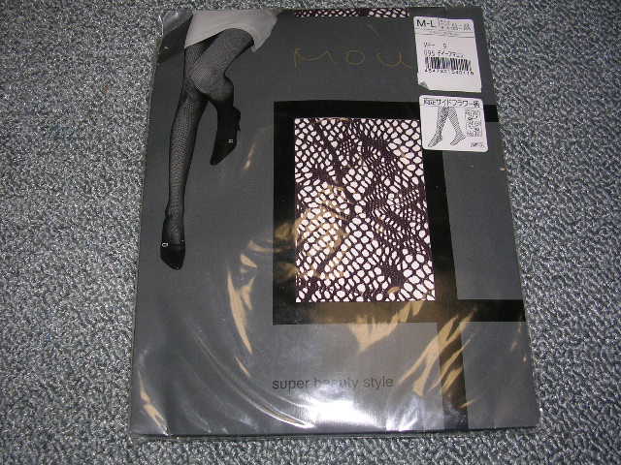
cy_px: 232
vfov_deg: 37.7
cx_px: 310
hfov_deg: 49.0
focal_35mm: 38
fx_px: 682
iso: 50
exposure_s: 1/60.1
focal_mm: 5.8
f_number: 2.8
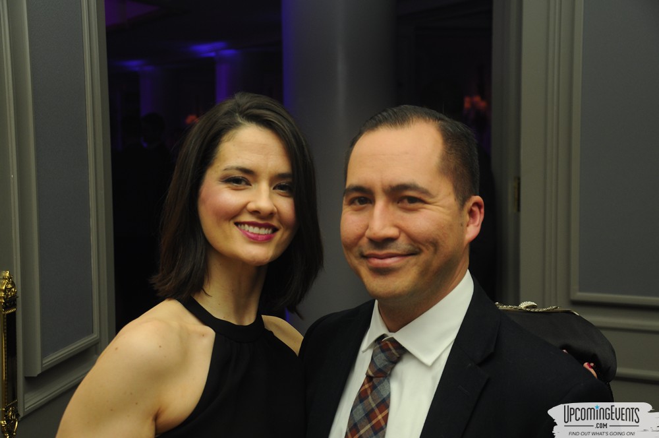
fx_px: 1152
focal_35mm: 63
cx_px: 330
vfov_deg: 21.5
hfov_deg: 31.9
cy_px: 219
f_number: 4.8
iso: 400
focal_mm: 42
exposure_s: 1/50
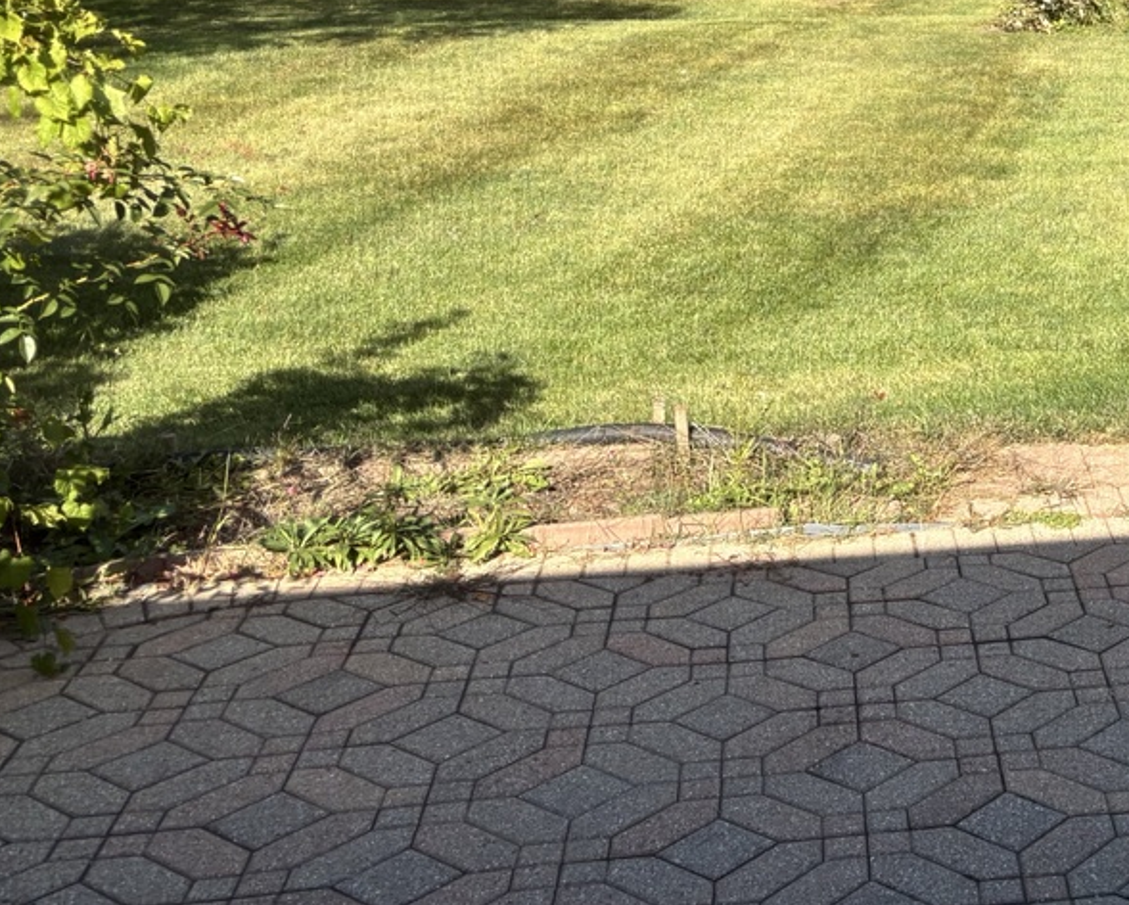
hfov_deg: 27.3
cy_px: 69
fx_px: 2073
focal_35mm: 62
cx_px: 1309
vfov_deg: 23.9
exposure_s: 1/742
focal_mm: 5.96
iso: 50
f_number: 1.6
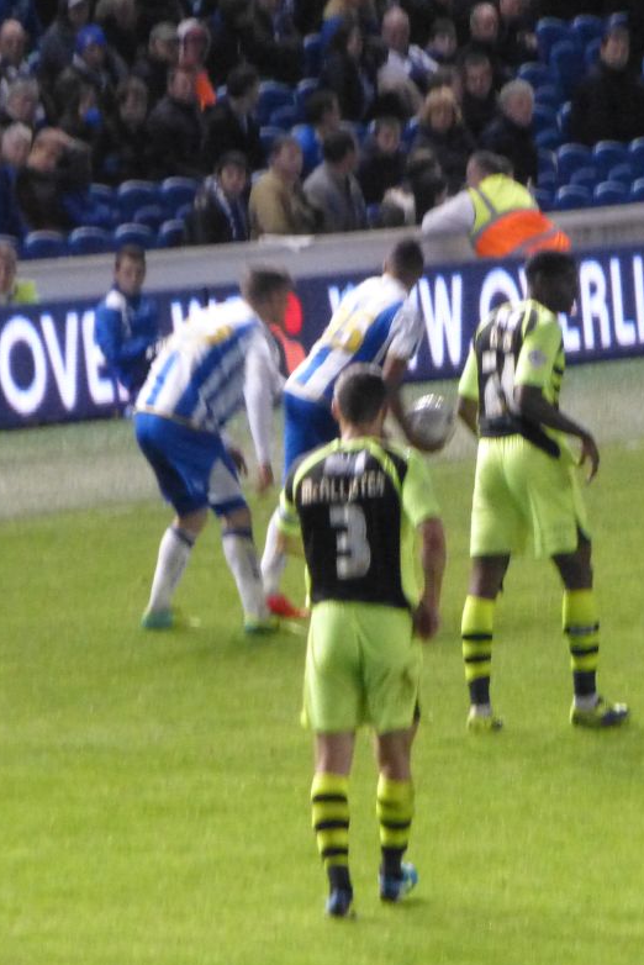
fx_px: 14369
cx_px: 492
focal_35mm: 536
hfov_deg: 2.6
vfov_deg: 3.8
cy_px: 511
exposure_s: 1/50
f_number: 5.9
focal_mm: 60
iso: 1600
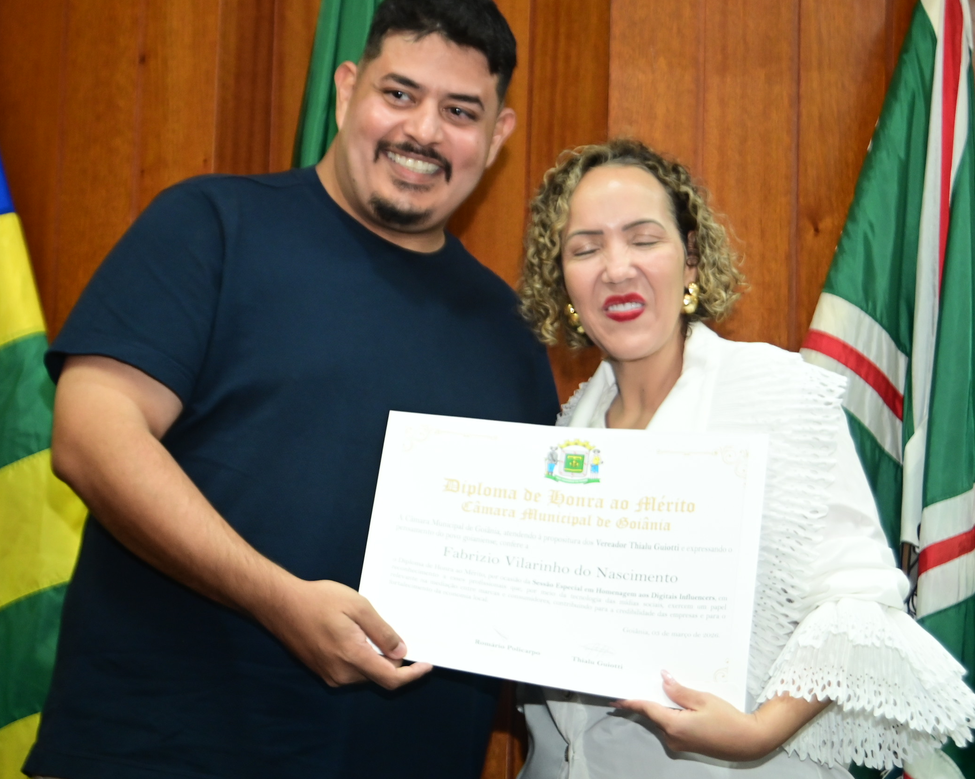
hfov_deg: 18.8
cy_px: 430
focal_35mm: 102
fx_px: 2943
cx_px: 424
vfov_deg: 15.1
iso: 2500
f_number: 4.5
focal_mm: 75
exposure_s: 1/125
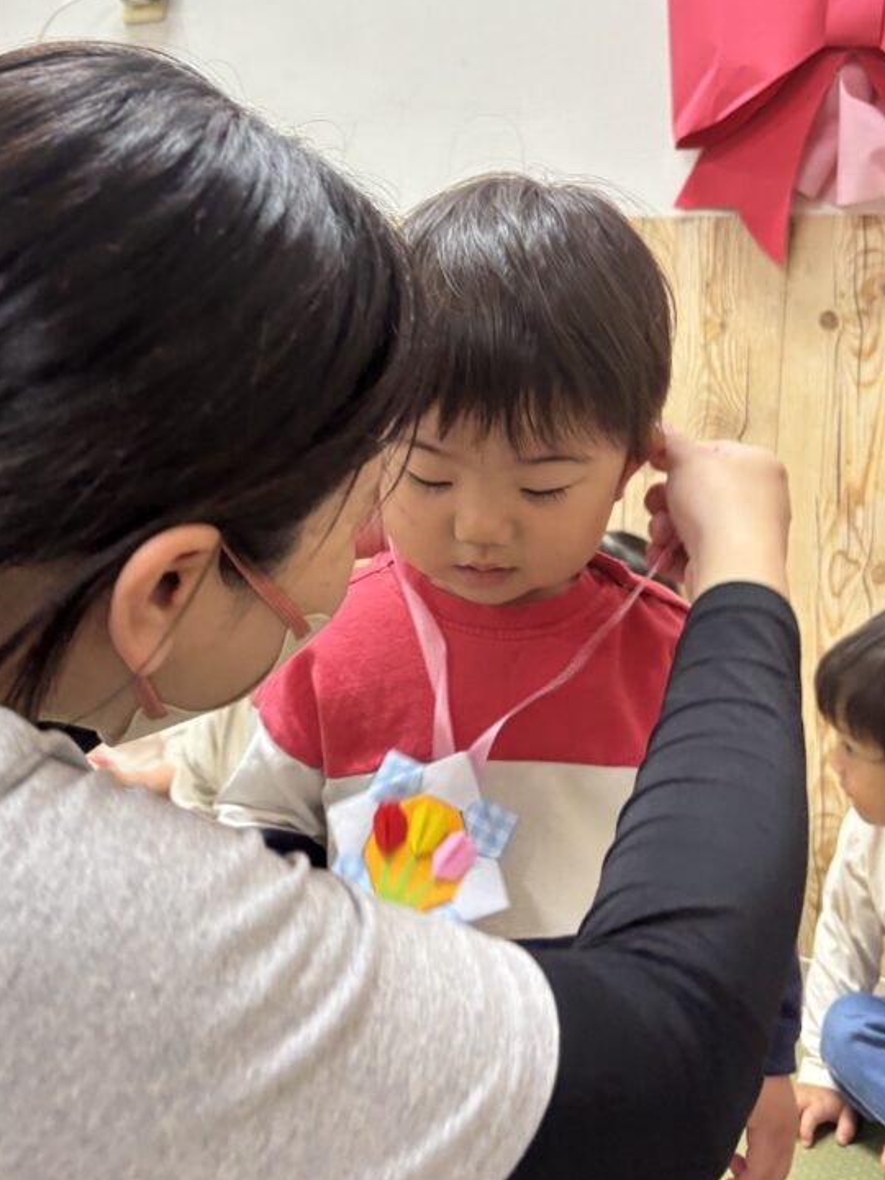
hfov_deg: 38.6
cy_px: 464
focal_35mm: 37
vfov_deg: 49.8
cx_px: 385
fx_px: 1261
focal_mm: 5.96
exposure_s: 1/60
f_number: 1.6
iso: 200
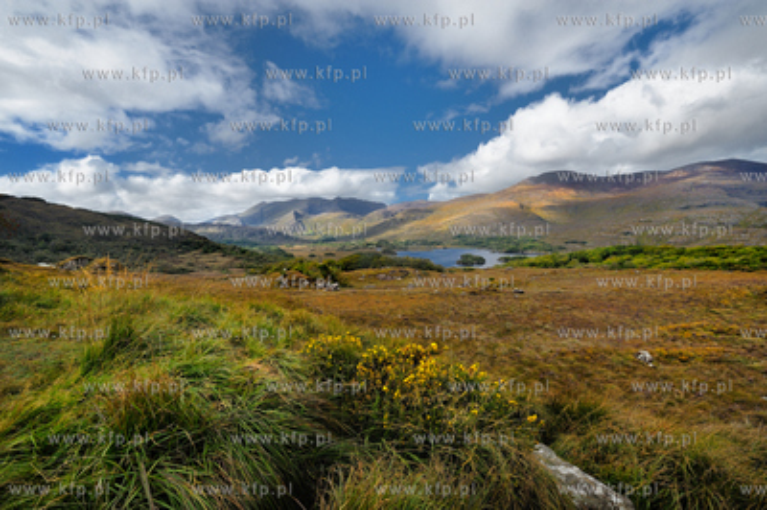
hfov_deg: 104.3
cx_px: 384
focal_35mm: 14
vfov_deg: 81.1
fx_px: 298
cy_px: 255
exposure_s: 1/400
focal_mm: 14
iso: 200
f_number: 9
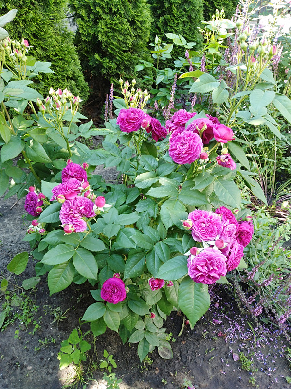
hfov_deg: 53.0
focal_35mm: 26
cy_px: 194
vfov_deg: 67.4
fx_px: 292
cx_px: 146
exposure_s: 1/40
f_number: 2.2
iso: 125
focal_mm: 3.83
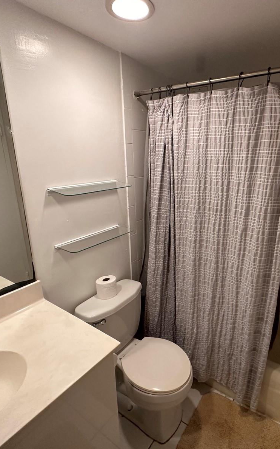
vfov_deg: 85.1
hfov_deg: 58.8
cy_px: 224
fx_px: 244
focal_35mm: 20
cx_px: 177
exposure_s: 1/60
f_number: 2.2
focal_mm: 2.2
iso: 320
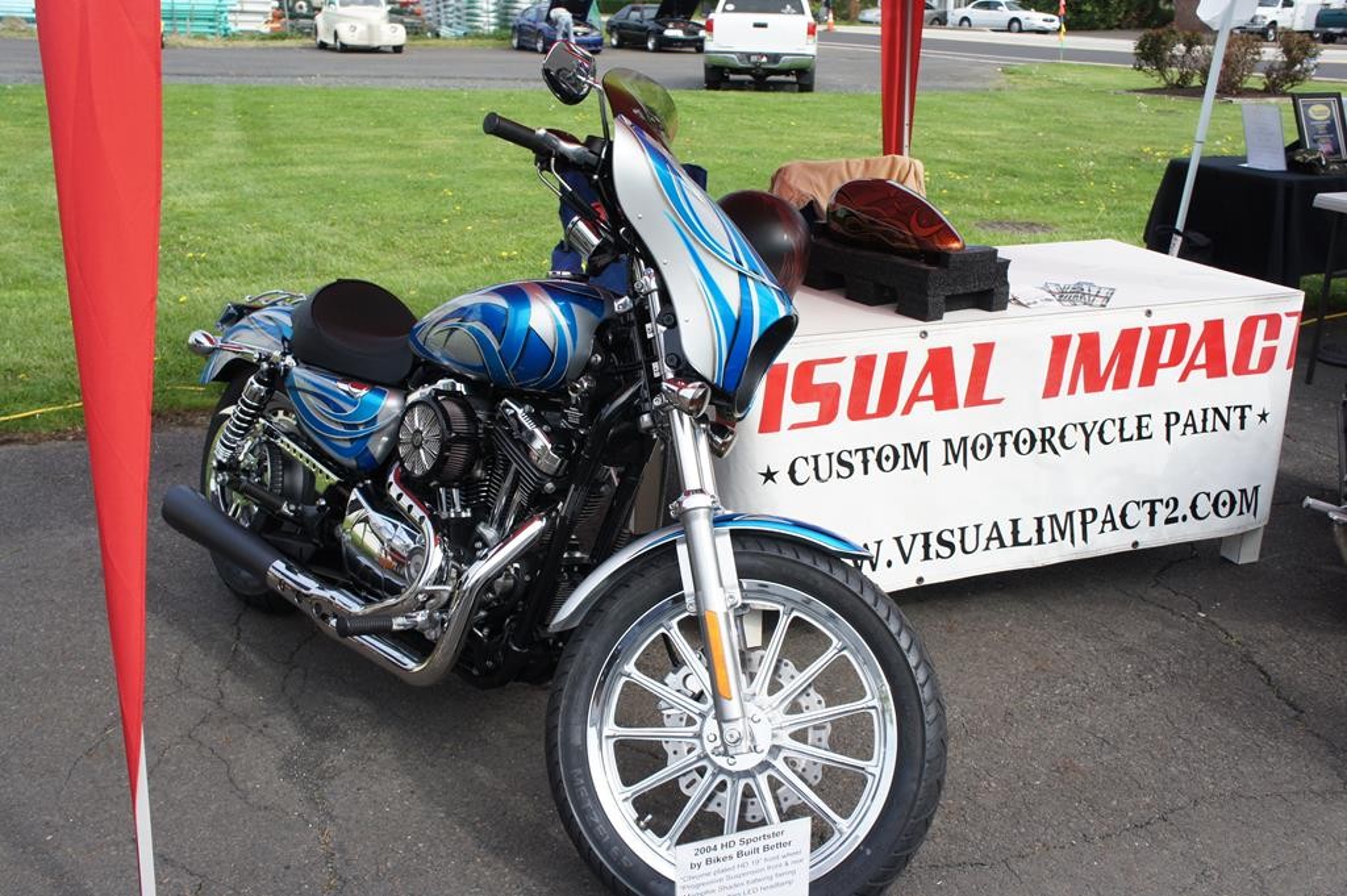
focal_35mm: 34
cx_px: 674
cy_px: 448
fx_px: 1290
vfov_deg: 38.3
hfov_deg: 55.1
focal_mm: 23
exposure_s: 1/160
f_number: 8
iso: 200
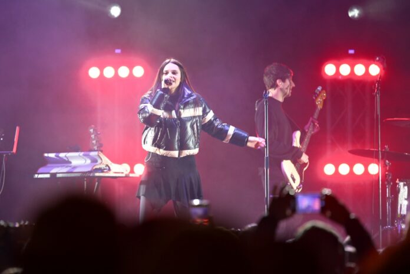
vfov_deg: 3.4
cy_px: 137
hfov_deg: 5.2
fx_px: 4555
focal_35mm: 400
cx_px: 205
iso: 2500
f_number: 5.6
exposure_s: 1/200
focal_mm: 400
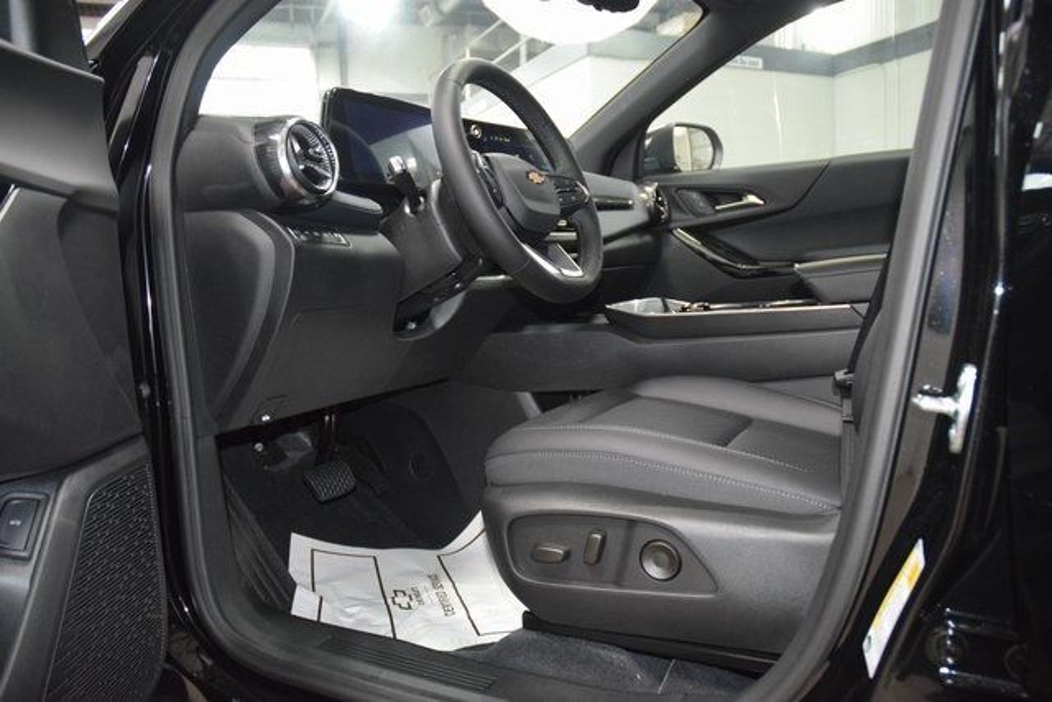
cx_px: 526
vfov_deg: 48.0
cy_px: 351
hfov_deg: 67.4
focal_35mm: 27
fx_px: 789
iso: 3200
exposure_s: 1/80
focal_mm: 18
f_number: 3.5
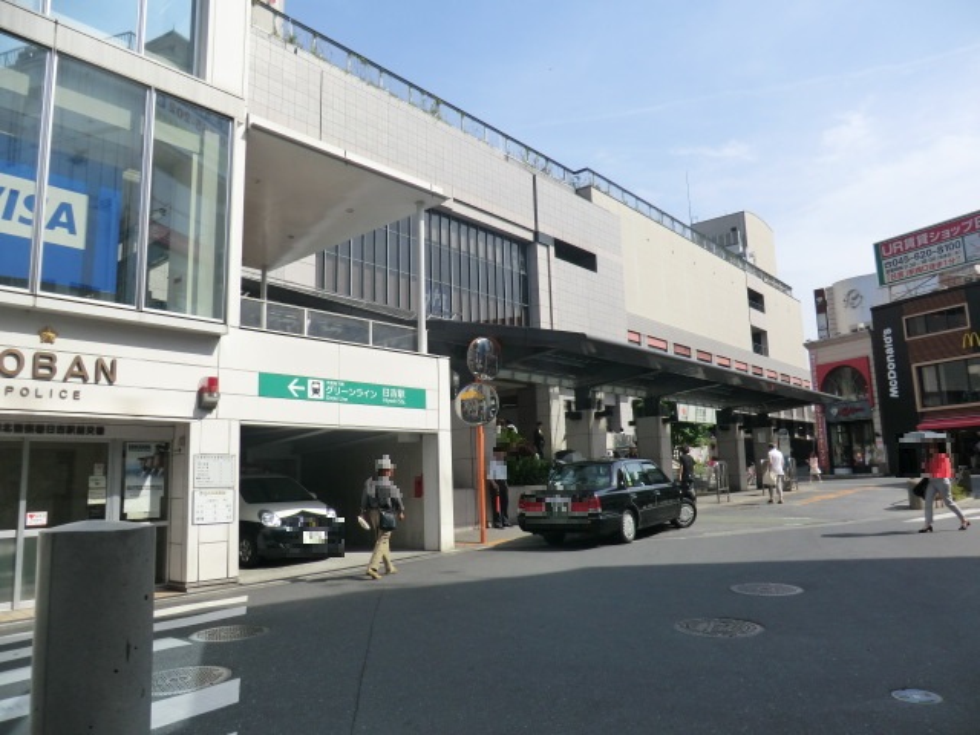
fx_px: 679
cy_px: 368
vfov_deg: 56.8
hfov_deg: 71.6
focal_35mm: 24
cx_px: 490
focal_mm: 4.3
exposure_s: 1/200
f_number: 7.5
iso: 80
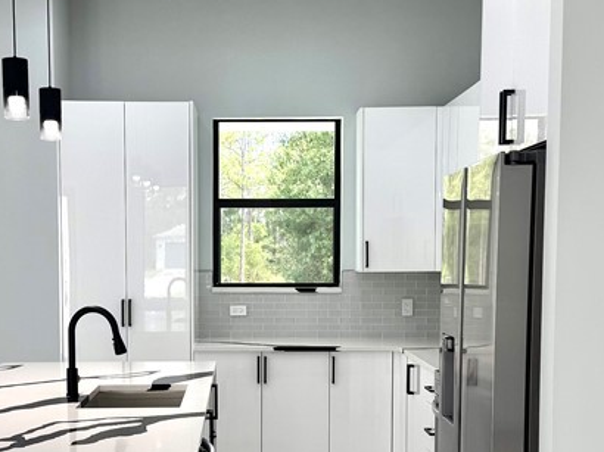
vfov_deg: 24.2
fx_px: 1046
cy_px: 330
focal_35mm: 60
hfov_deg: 32.1
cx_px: 242
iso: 80
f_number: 1.78
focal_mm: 6.76
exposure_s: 1/202
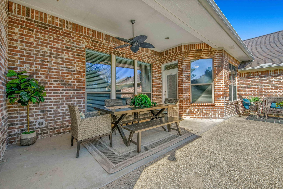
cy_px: 94
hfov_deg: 100.4
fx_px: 118
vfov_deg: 77.3
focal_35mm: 15
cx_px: 142
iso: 100
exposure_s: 1/50
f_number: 7.1
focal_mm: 15
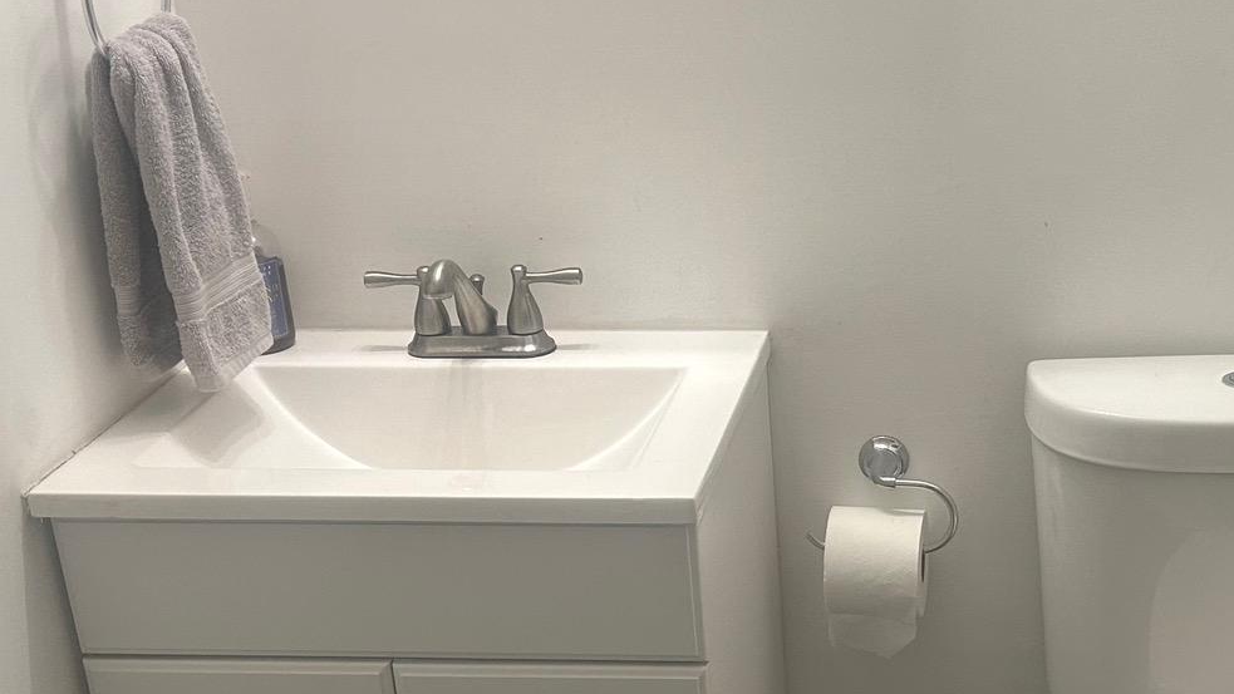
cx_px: 844
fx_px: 1931
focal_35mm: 59
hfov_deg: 35.0
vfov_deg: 20.2
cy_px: 556
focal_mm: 5.7
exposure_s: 1/120
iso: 125
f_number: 1.5
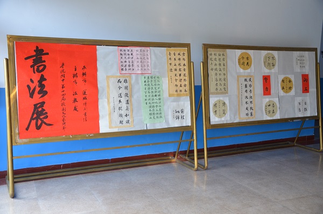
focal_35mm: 38
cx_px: 162
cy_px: 107
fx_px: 336
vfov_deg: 35.3
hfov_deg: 51.4
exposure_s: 1/90
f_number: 4.8
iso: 1000
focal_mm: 25
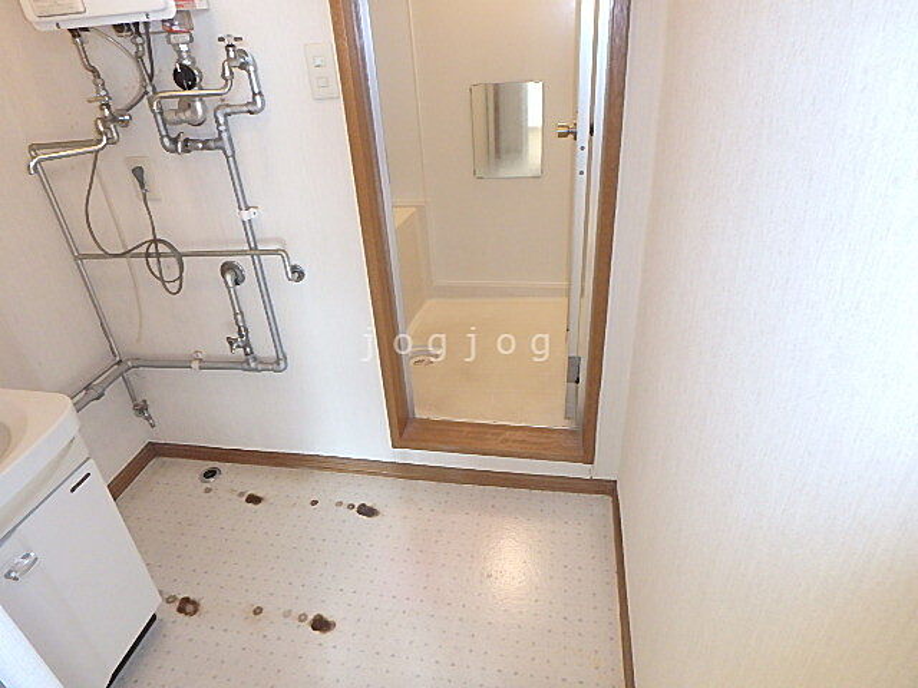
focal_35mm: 21
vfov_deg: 63.4
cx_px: 459
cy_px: 344
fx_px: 557
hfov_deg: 79.0
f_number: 3.5
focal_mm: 3.7
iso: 400
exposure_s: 1/30
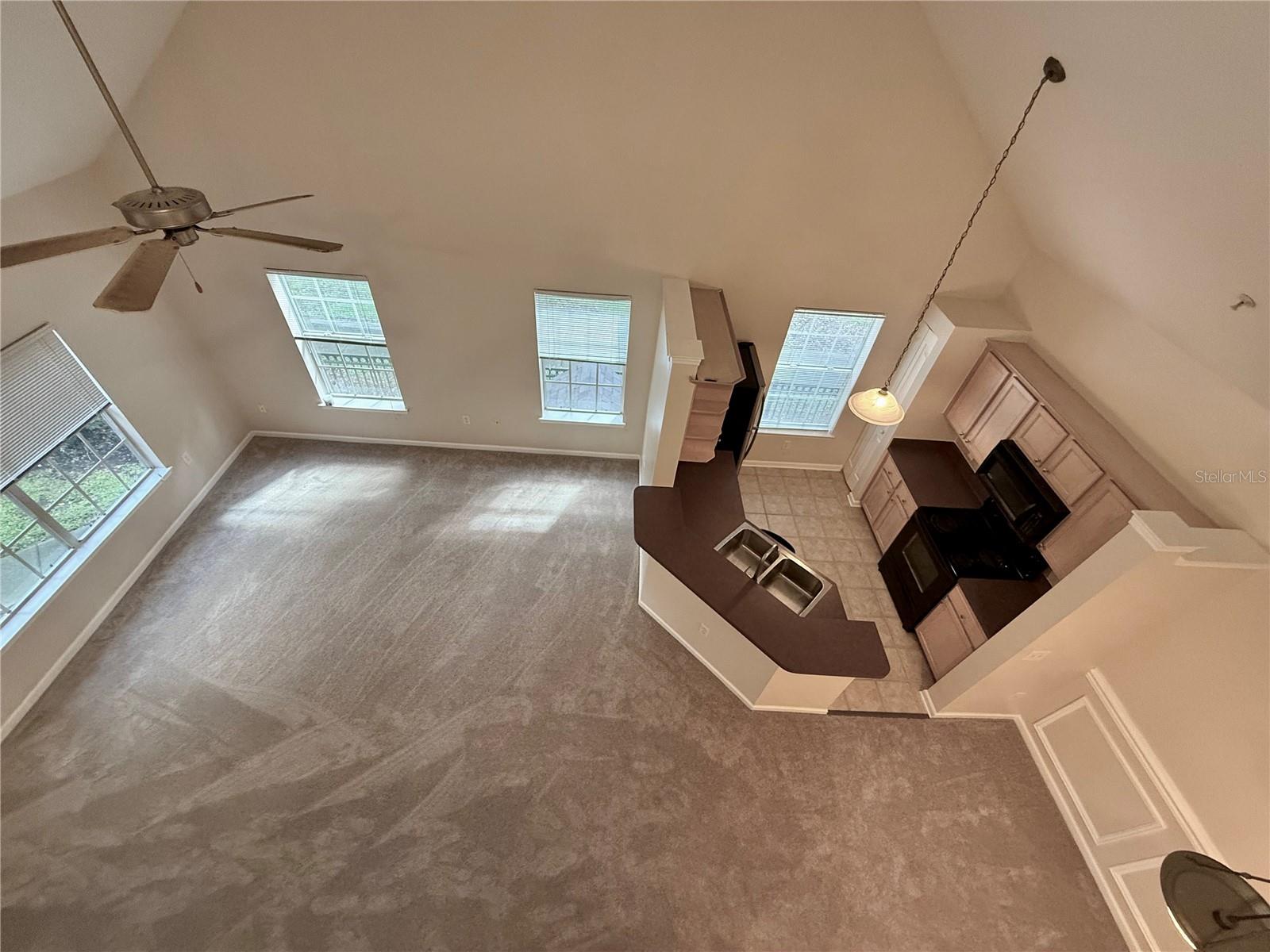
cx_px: 635
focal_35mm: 14
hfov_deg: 102.1
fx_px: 514
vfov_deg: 85.7
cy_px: 476
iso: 320
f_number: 2.2
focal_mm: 2.22
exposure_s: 1/60
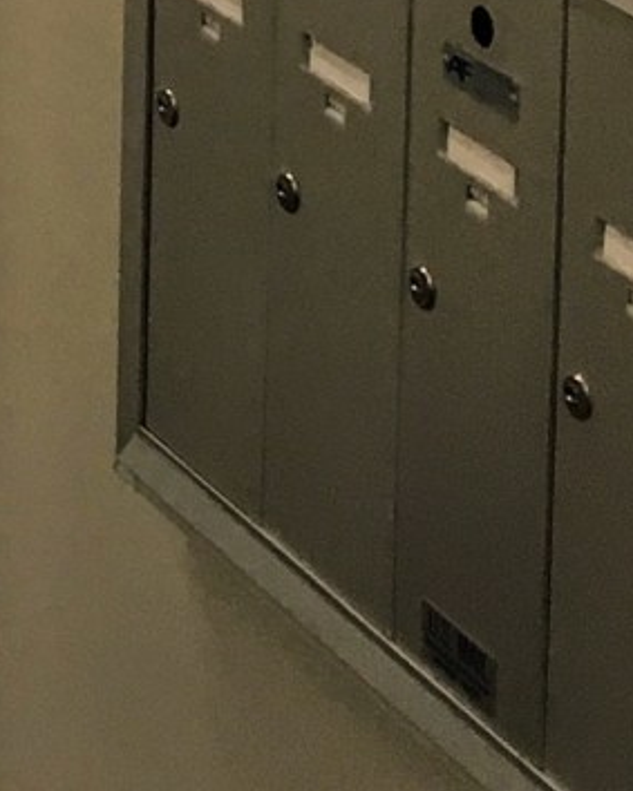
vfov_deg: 10.3
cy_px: -859
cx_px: -427
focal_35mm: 171
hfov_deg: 8.7
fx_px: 4006
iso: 25
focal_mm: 4.15
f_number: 2.2
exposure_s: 1/30
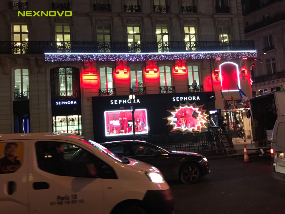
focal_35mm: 29
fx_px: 239
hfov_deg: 61.7
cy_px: 107
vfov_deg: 48.2
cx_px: 142
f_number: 2.2
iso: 250
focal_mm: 4.2
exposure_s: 1/33
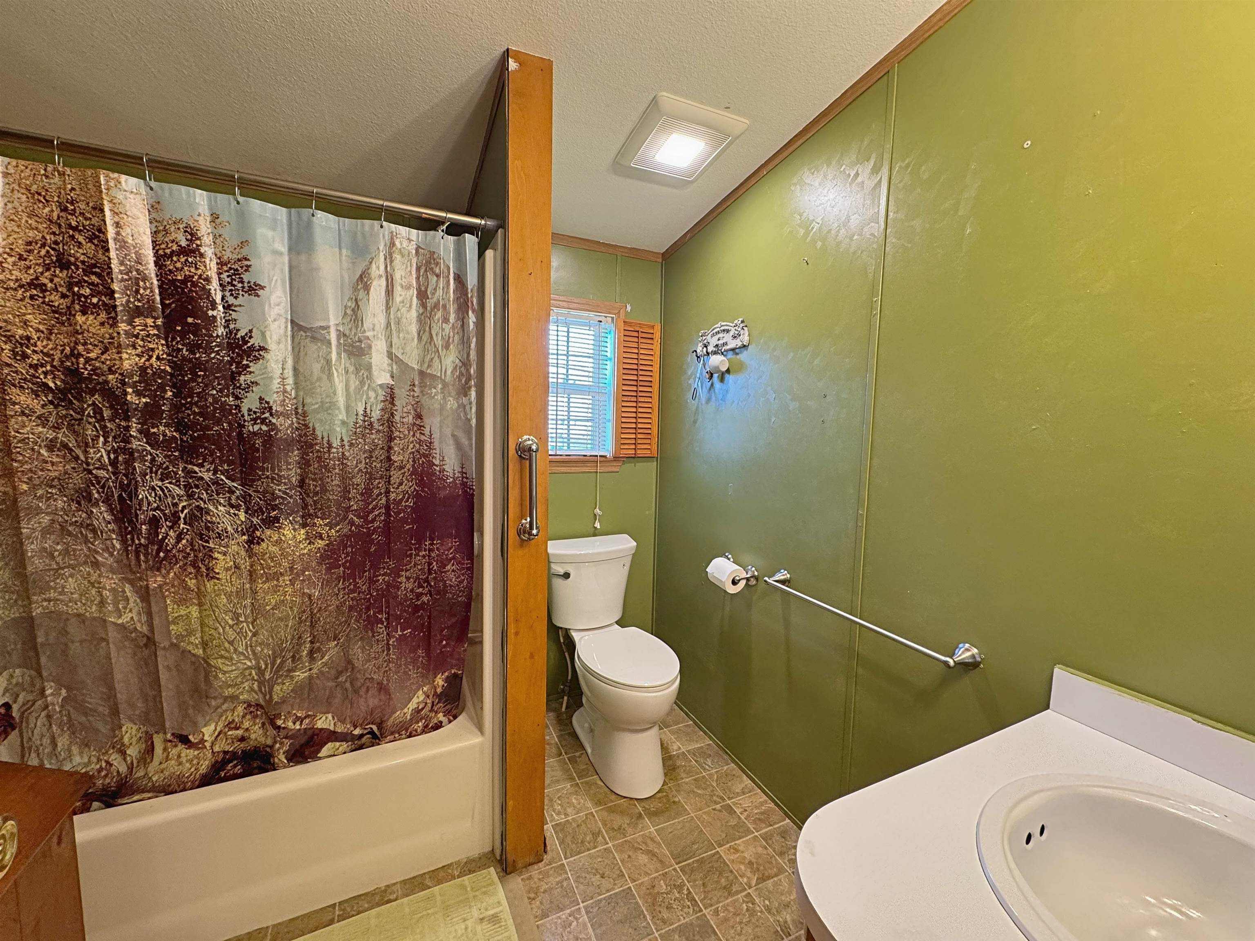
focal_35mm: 14
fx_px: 508
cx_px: 628
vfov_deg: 85.7
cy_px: 470
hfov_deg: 102.1
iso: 250
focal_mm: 2.22
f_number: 2.2
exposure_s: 1/60
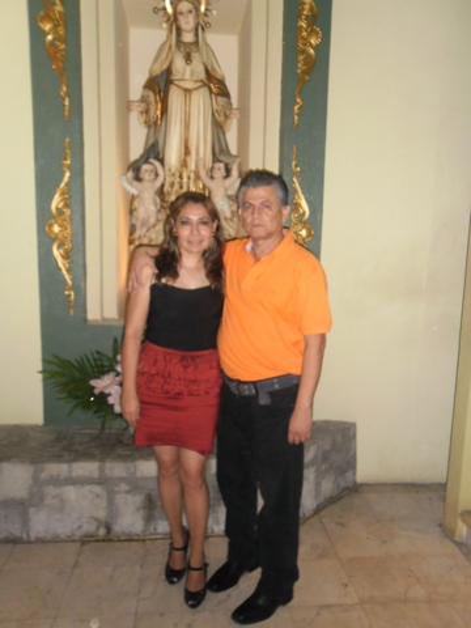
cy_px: 314
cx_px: 236
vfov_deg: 65.3
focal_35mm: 27
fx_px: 490
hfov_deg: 51.4
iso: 400
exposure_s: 1/45
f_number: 3.5
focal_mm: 4.9
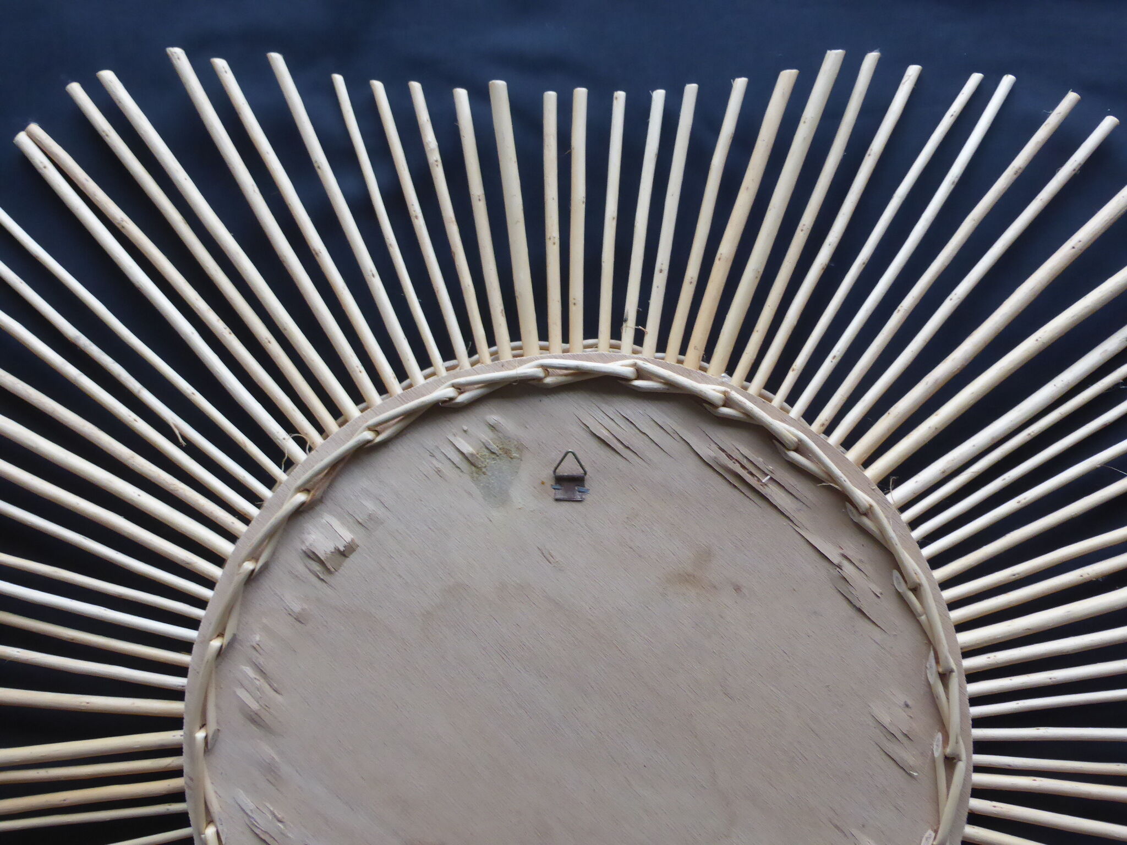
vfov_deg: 46.8
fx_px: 977
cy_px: 422
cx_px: 564
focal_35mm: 30
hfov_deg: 60.0
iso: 400
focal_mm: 5.4
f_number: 3.6
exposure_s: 1/60
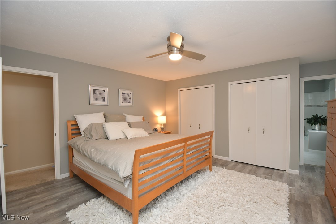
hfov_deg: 100.4
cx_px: 168
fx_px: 140
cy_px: 112
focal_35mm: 15
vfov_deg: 77.3
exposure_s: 1/30
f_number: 4
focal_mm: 10
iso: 320
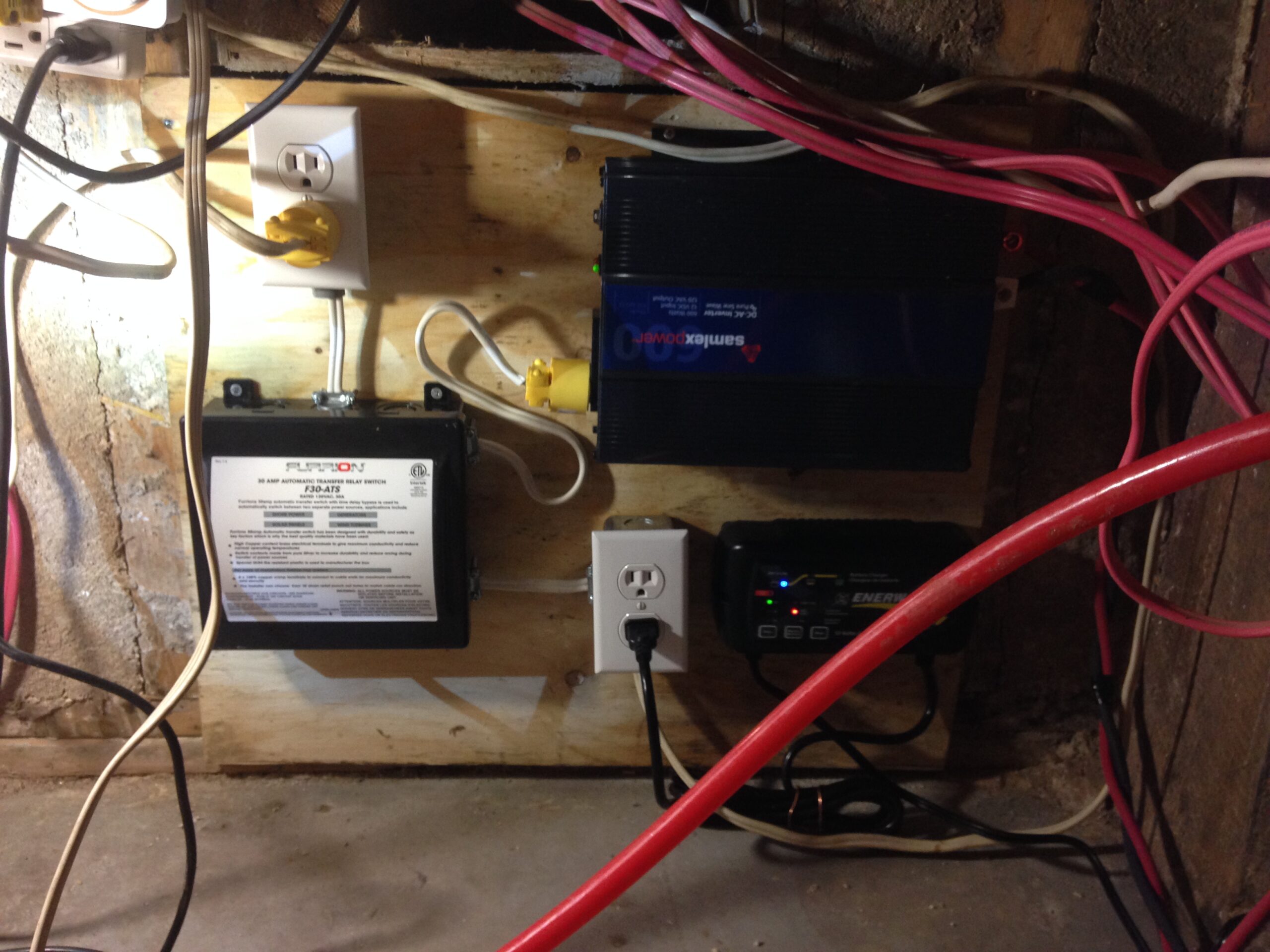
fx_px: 1211
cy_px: 476
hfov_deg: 55.4
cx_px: 635
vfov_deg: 42.9
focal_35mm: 33
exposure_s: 1/20
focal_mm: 4.12
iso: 160
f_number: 2.4
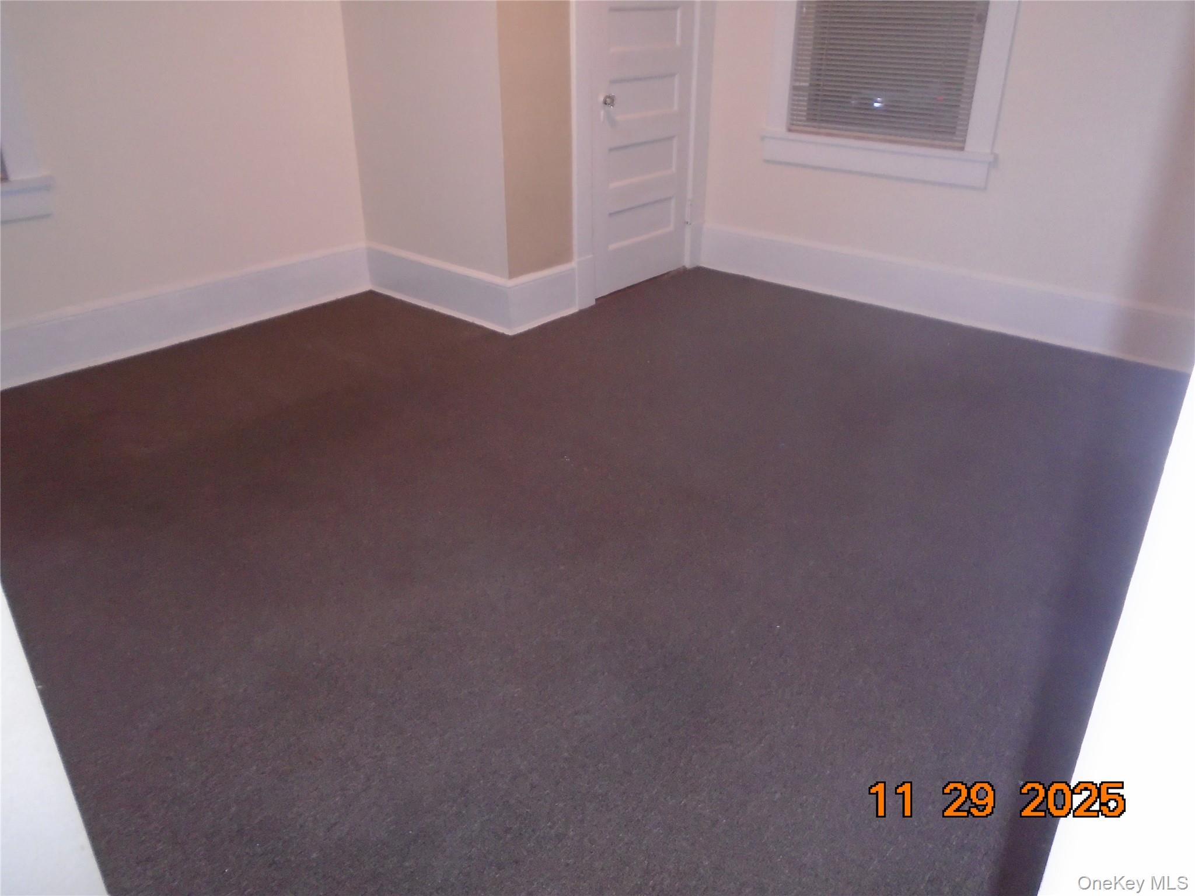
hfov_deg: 67.3
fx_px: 898
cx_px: 598
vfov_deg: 53.1
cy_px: 448
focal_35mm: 26
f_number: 3.2
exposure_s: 1/30
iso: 400
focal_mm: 4.6
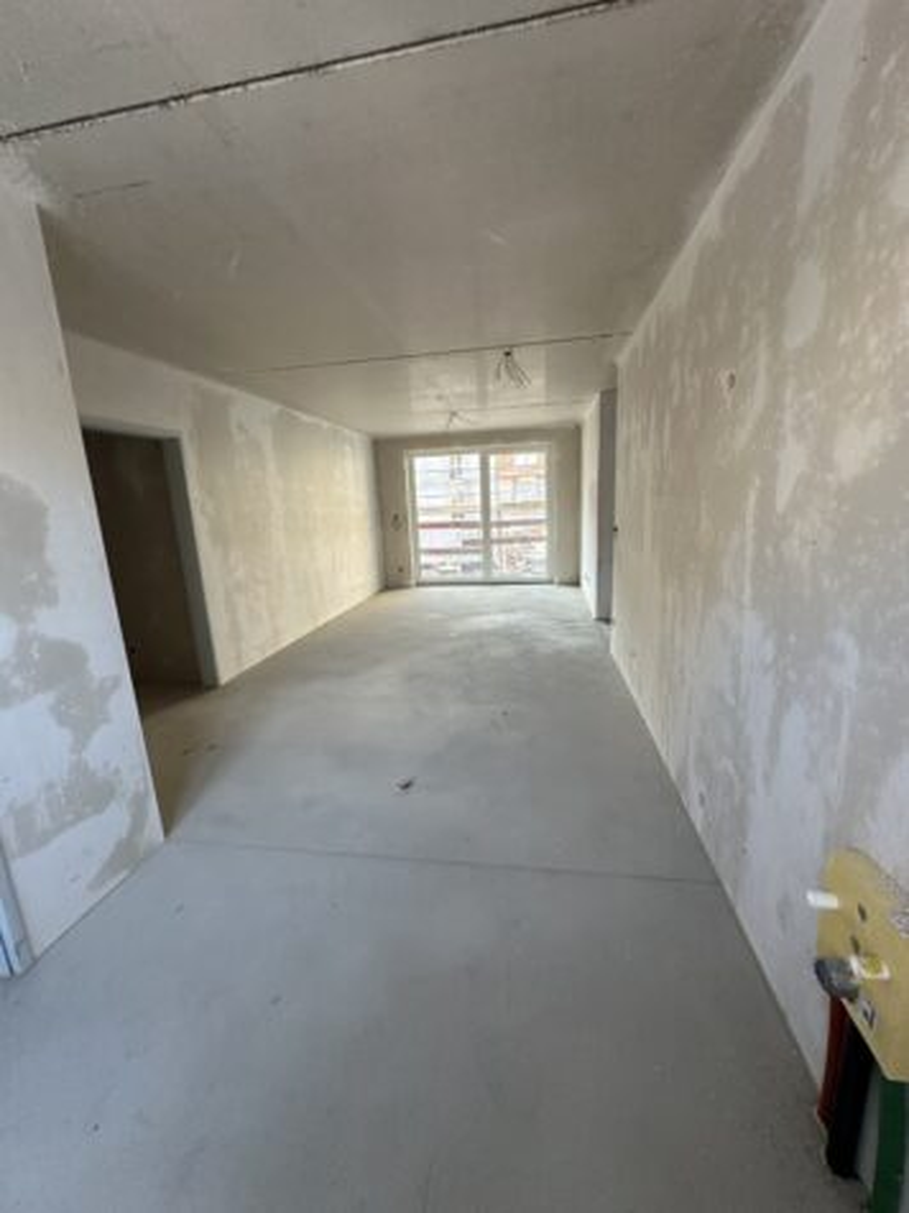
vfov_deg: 102.1
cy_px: 606
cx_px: 454
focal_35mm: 14
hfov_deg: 85.6
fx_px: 490
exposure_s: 1/99
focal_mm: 2.22
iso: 200
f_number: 2.2
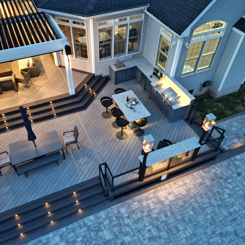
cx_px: 108
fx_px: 232
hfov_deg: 55.5
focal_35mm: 29
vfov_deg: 55.6
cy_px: 124
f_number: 1.7
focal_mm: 6.72
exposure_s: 1/15
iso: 550
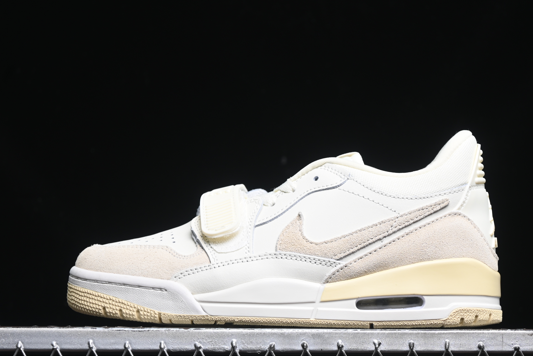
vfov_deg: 15.2
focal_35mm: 90
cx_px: 291
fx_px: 1332
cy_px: 195
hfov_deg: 22.6
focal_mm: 50
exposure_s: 1/60
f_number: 6.3
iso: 160
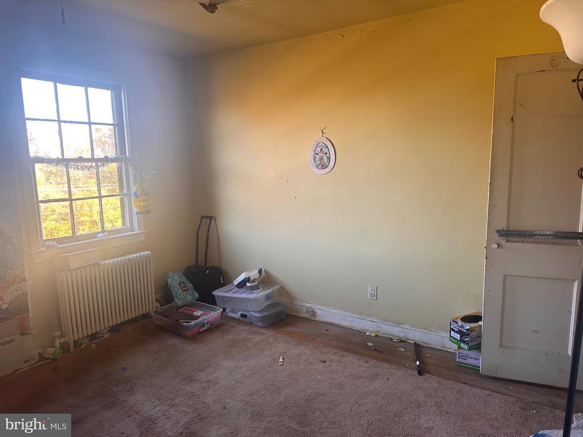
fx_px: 404
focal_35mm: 24
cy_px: 218
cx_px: 292
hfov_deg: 71.6
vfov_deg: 56.8
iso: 160
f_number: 1.78
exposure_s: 1/121
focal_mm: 6.86
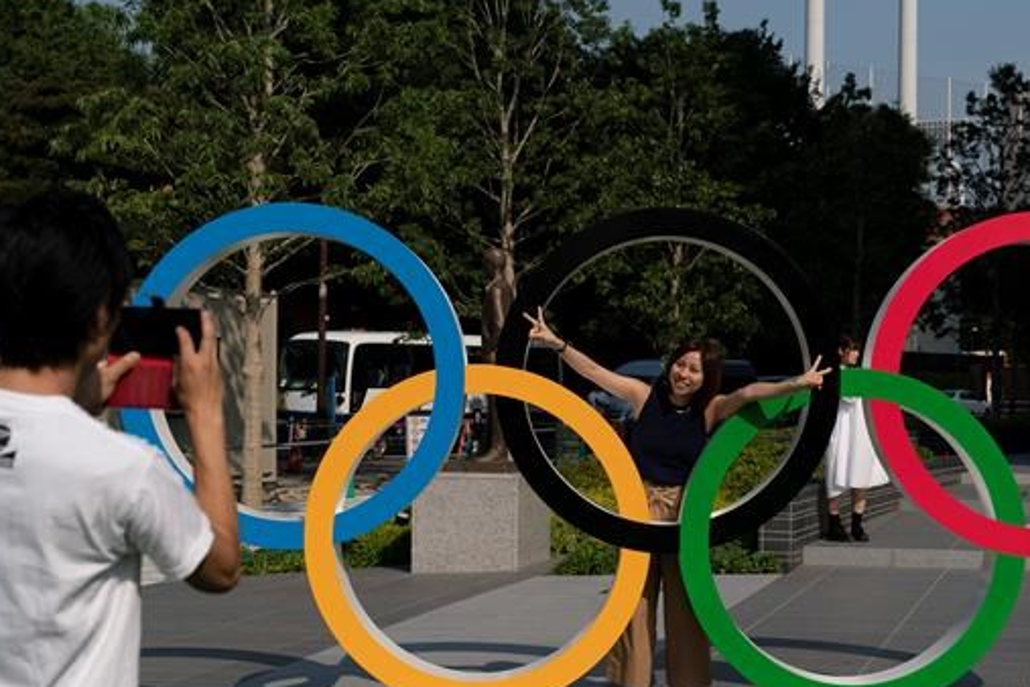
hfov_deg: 33.9
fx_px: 1688
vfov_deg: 23.0
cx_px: 605
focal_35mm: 59
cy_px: 420
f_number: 4.5
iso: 320
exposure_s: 1/8000
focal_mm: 46
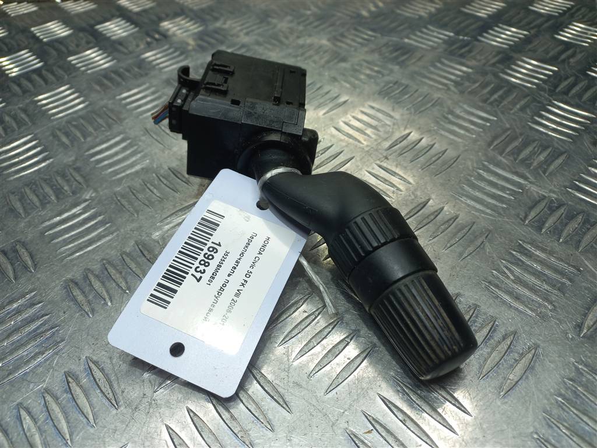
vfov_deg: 54.9
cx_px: 298
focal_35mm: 25
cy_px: 224
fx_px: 431
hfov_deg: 69.4
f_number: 1.8
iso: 32
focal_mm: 4.6
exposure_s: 1/100
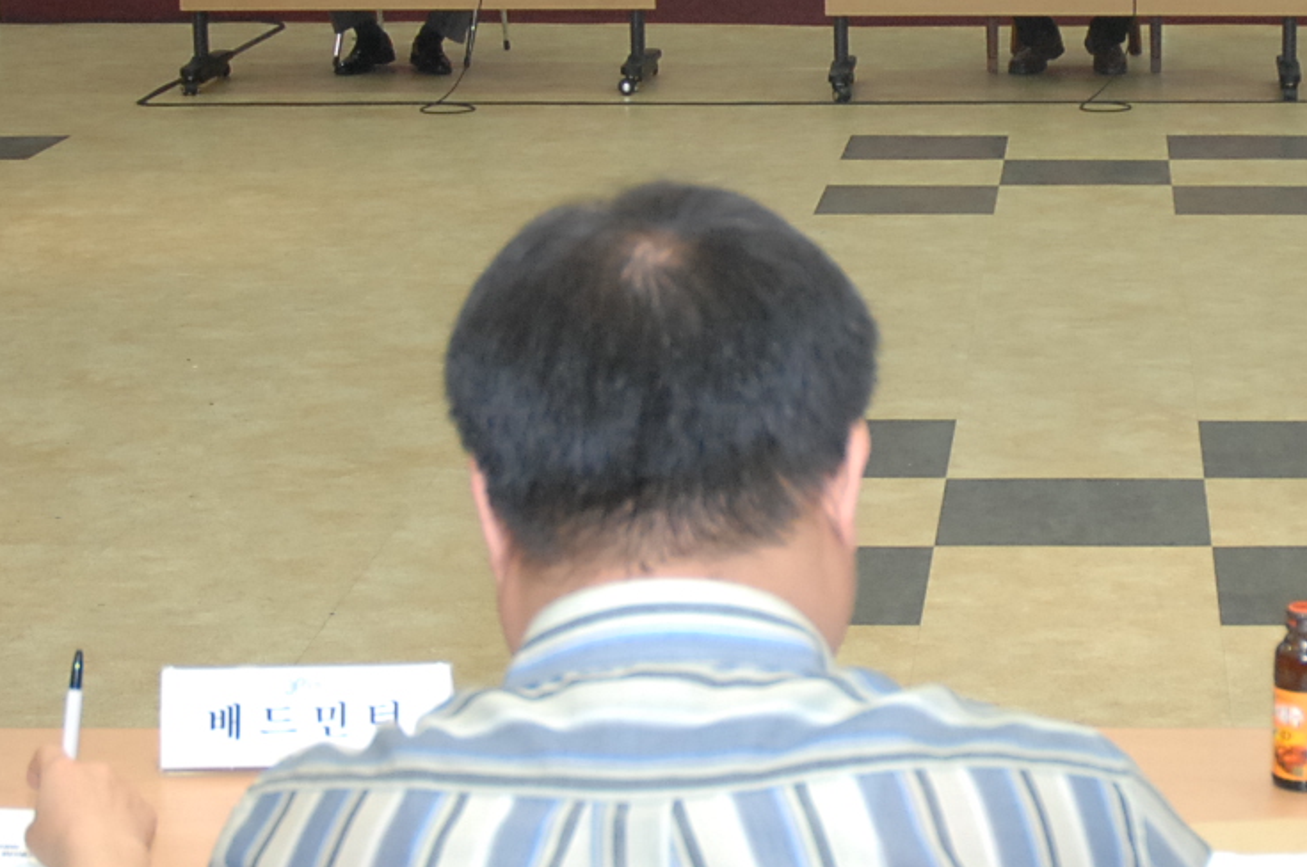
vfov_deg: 13.0
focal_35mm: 105
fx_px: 3807
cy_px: 235
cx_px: 1122
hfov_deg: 19.2
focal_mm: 24
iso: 500
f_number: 3.8
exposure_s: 1/60
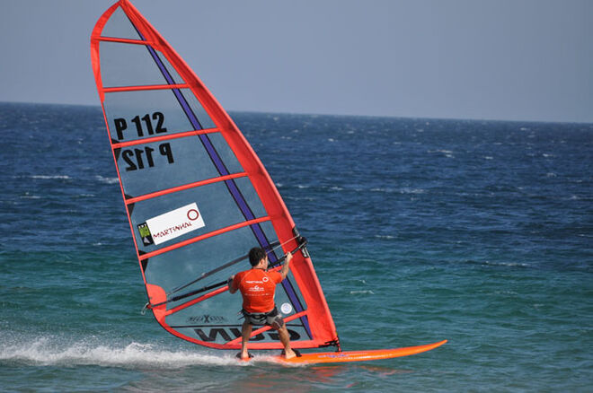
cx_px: 296
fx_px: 4934
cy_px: 196
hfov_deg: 6.9
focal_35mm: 300
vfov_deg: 4.6
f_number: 6.3
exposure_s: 1/1600
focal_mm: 200
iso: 400
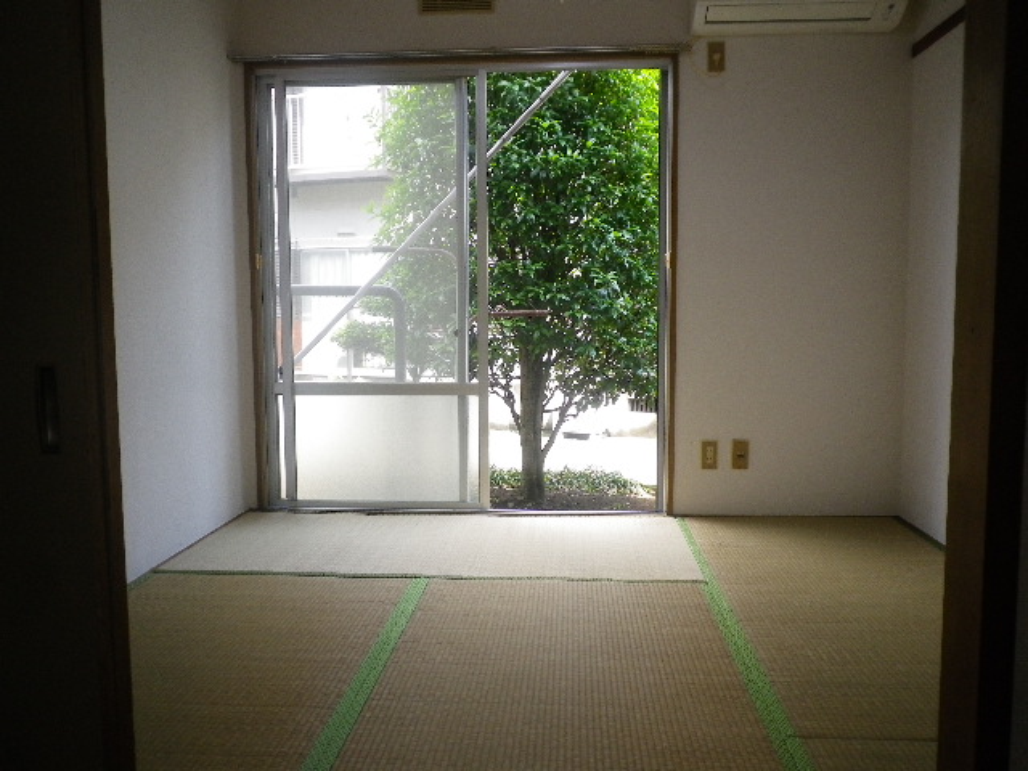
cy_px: 386
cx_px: 514
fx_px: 832
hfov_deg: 63.4
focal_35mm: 28
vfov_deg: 49.7
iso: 200
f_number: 3.5
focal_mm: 5.05
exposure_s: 1/100
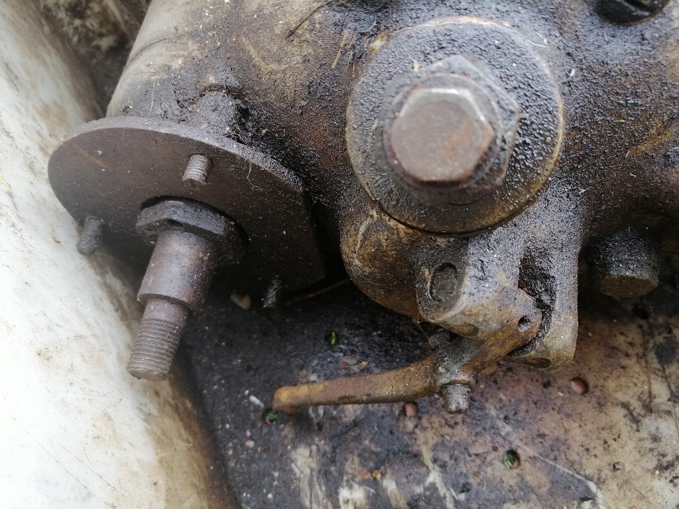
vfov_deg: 51.4
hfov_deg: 65.3
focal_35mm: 27
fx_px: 530
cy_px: 254
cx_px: 340
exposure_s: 1/60
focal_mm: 3.95
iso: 64
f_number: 1.8
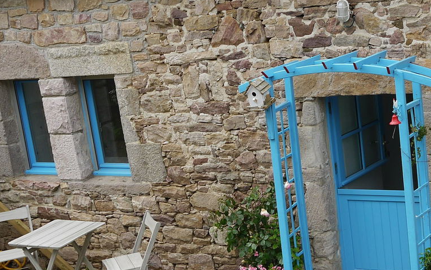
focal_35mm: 67
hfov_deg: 29.8
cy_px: 153
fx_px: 787
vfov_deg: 19.4
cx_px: 353
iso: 100
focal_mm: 15
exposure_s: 1/320
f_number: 5.6
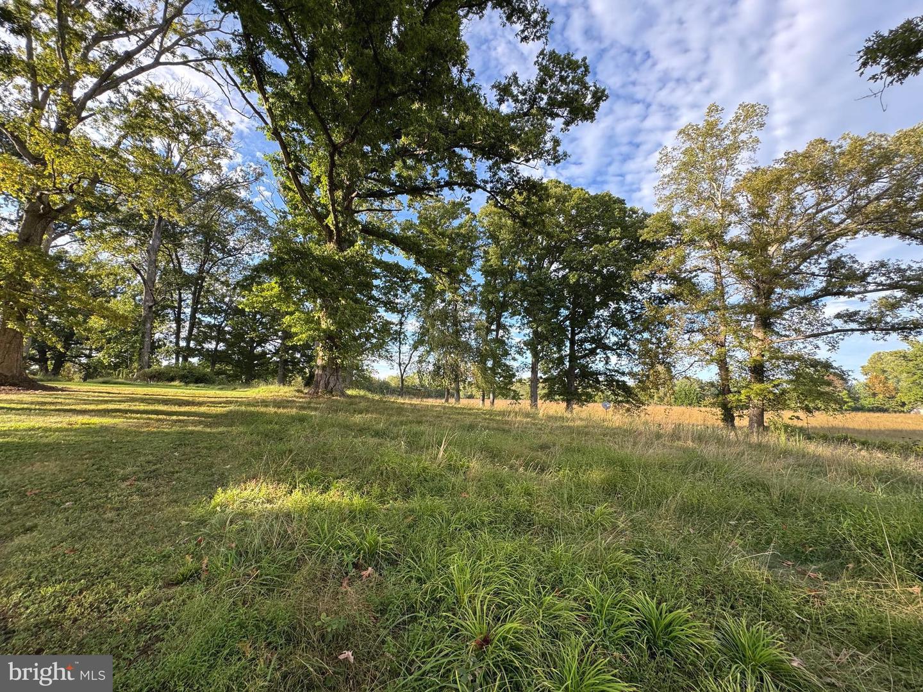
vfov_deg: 85.7
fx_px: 373
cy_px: 346
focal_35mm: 14
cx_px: 462
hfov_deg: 102.1
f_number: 2.2
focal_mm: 2.22
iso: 40
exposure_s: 1/258
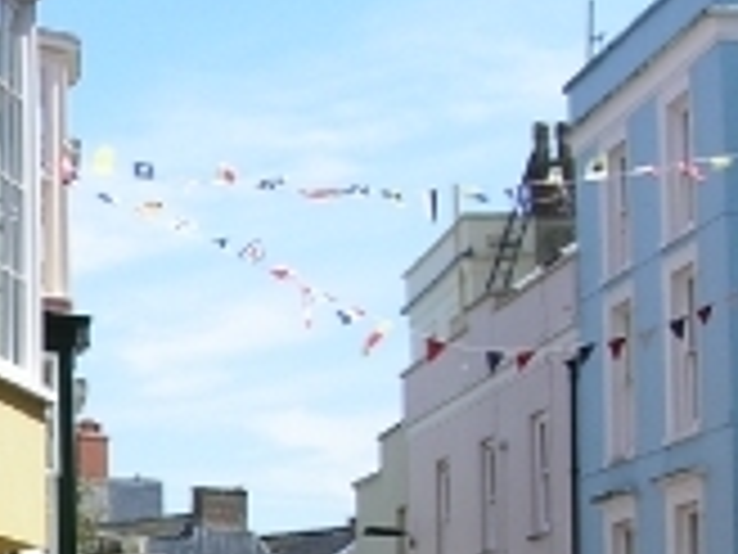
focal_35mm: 139
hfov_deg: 12.9
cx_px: -562
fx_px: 2963
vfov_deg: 10.4
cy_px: 790
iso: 100
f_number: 5.6
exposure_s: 1/350
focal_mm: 7.8
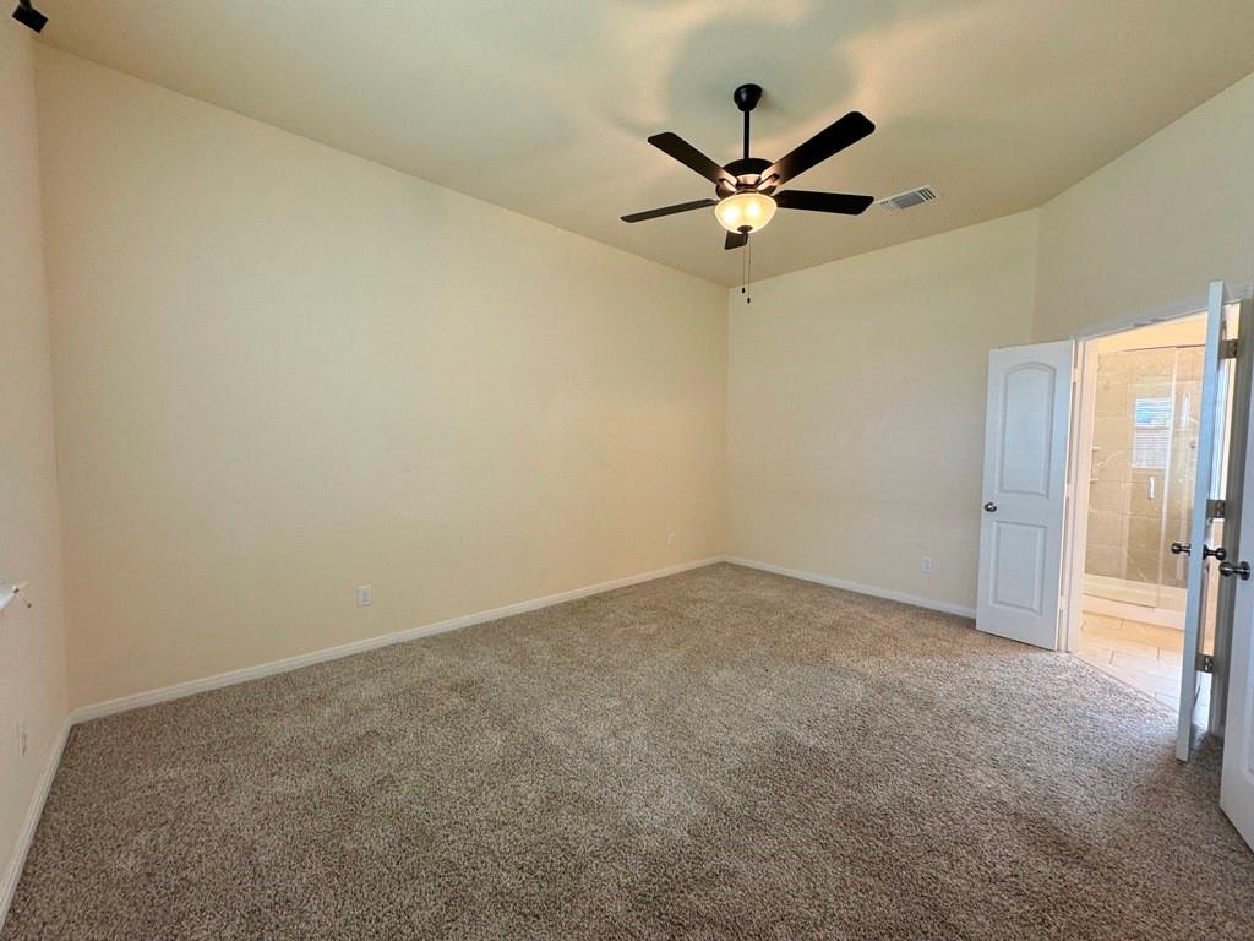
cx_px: 627
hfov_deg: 102.1
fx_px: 507
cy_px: 470
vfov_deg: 85.7
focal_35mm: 14
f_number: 2.2
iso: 160
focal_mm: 2.22
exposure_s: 1/60
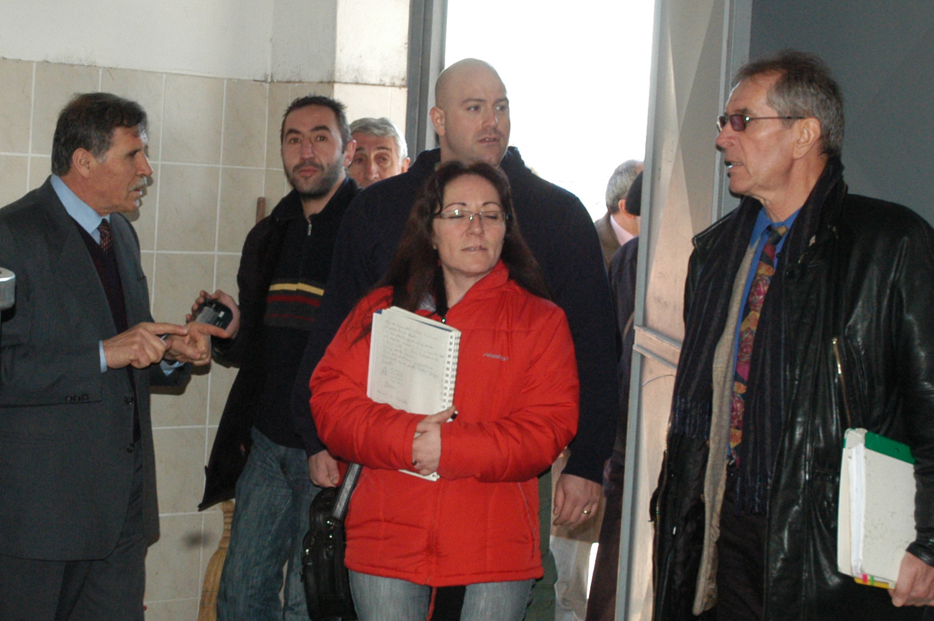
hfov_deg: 25.1
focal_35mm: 81
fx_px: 2100
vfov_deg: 16.8
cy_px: 315
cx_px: 487
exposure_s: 1/125
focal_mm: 27
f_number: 6.3
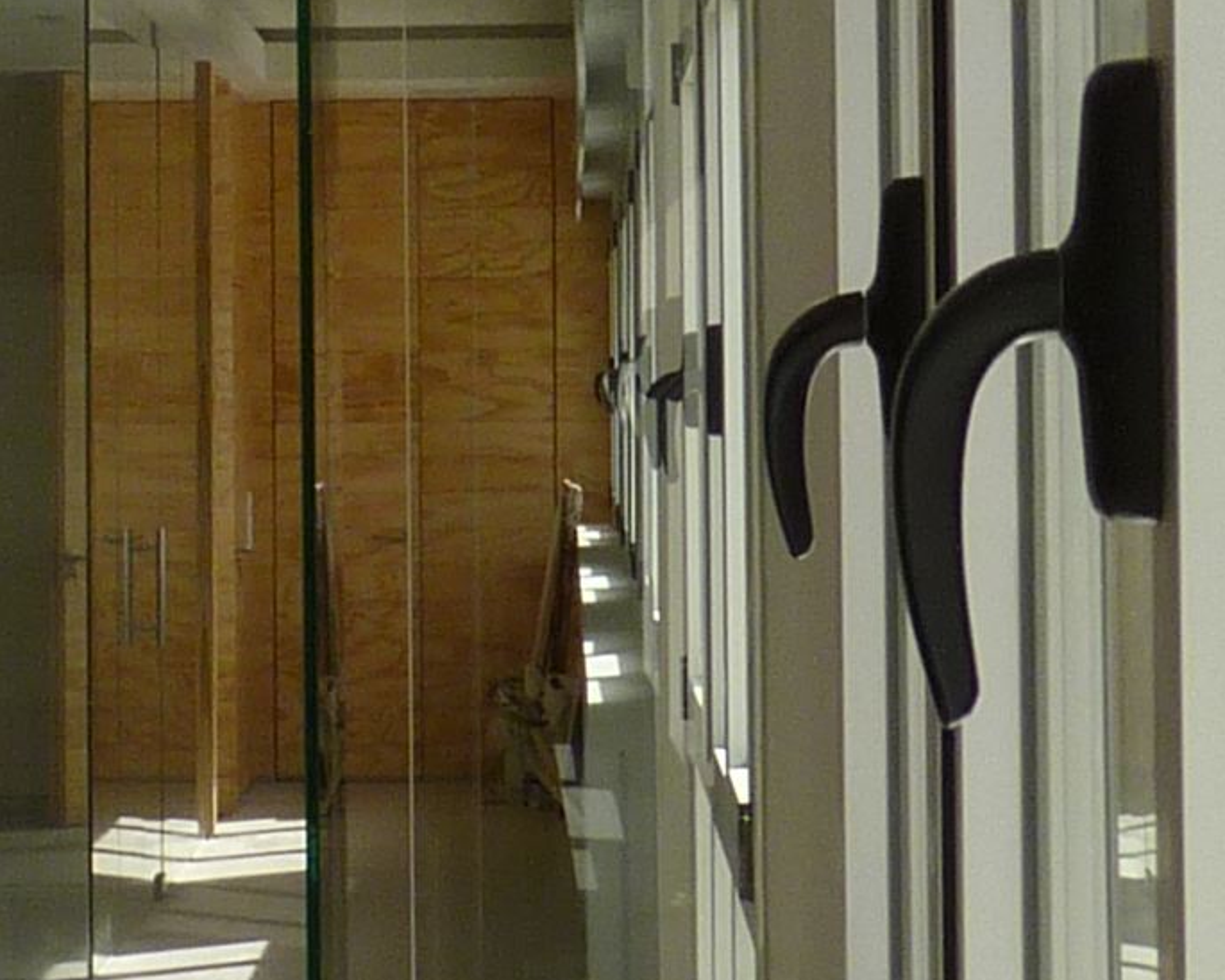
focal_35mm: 154
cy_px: 306
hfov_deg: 12.4
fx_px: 5583
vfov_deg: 10.0
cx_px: 48
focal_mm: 4.8
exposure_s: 1/160
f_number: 4
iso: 100
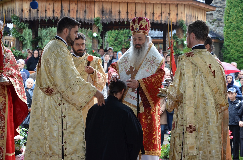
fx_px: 707
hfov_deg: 19.5
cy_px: 80
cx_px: 122
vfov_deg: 13.0
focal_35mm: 105
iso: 800
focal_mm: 70
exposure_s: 1/60
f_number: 5.3
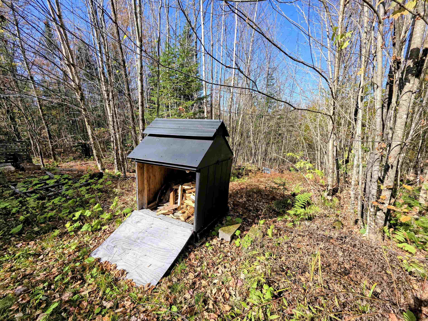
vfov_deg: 89.9
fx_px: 161
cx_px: 214
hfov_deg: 106.2
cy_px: 160
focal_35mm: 13
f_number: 1.9
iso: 40
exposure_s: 1/1055
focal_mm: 2.2
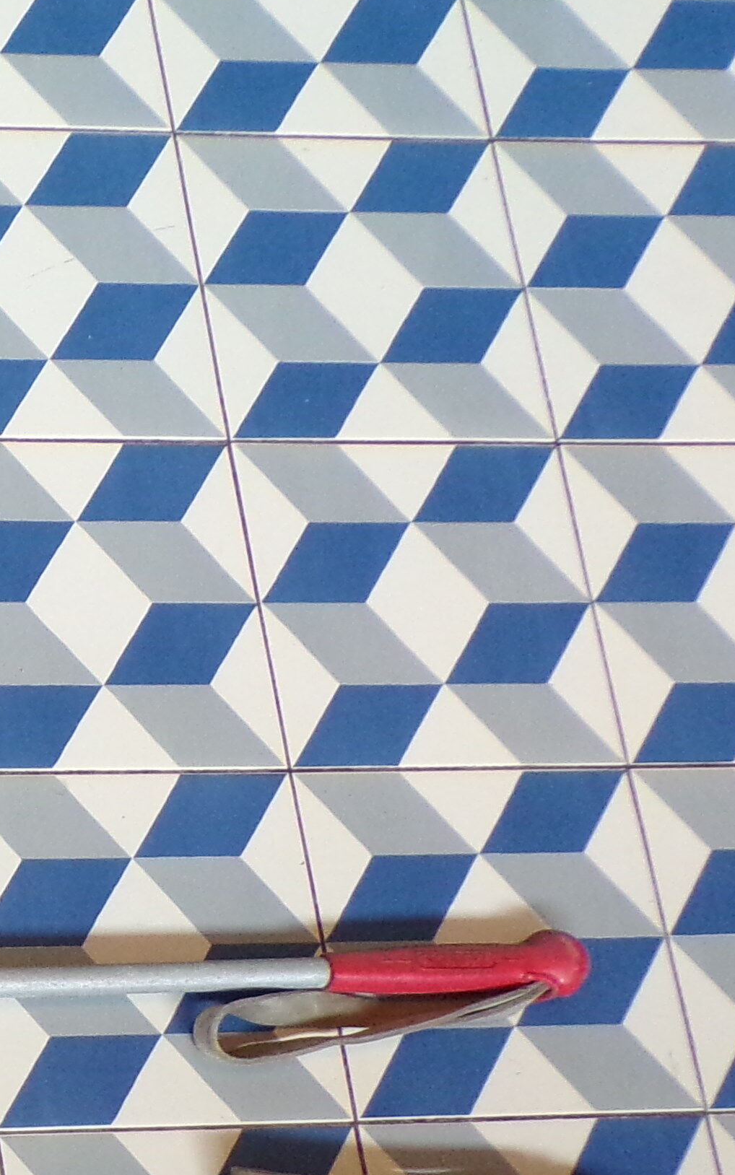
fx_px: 2691
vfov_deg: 23.9
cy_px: 1087
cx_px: -705
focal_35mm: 84
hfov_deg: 13.5
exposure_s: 1/17
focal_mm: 5
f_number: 3.1
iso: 256
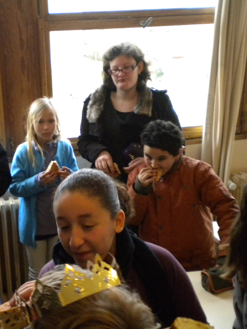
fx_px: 447
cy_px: 164
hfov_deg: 30.3
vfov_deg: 40.4
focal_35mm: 47
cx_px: 60
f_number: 3.1
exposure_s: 1/67.6
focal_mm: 6.3
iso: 570
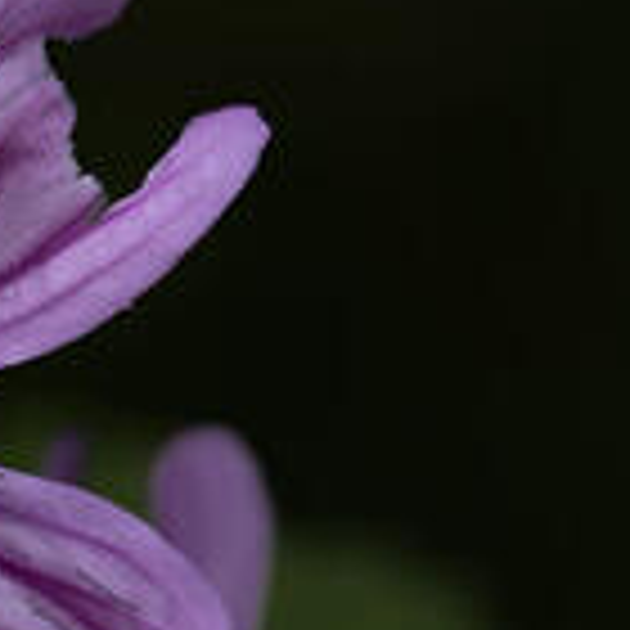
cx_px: -374
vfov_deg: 0.8
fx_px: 46947
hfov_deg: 0.8
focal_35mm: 2280
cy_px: 482
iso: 80
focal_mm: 300
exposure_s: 1/250
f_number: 5
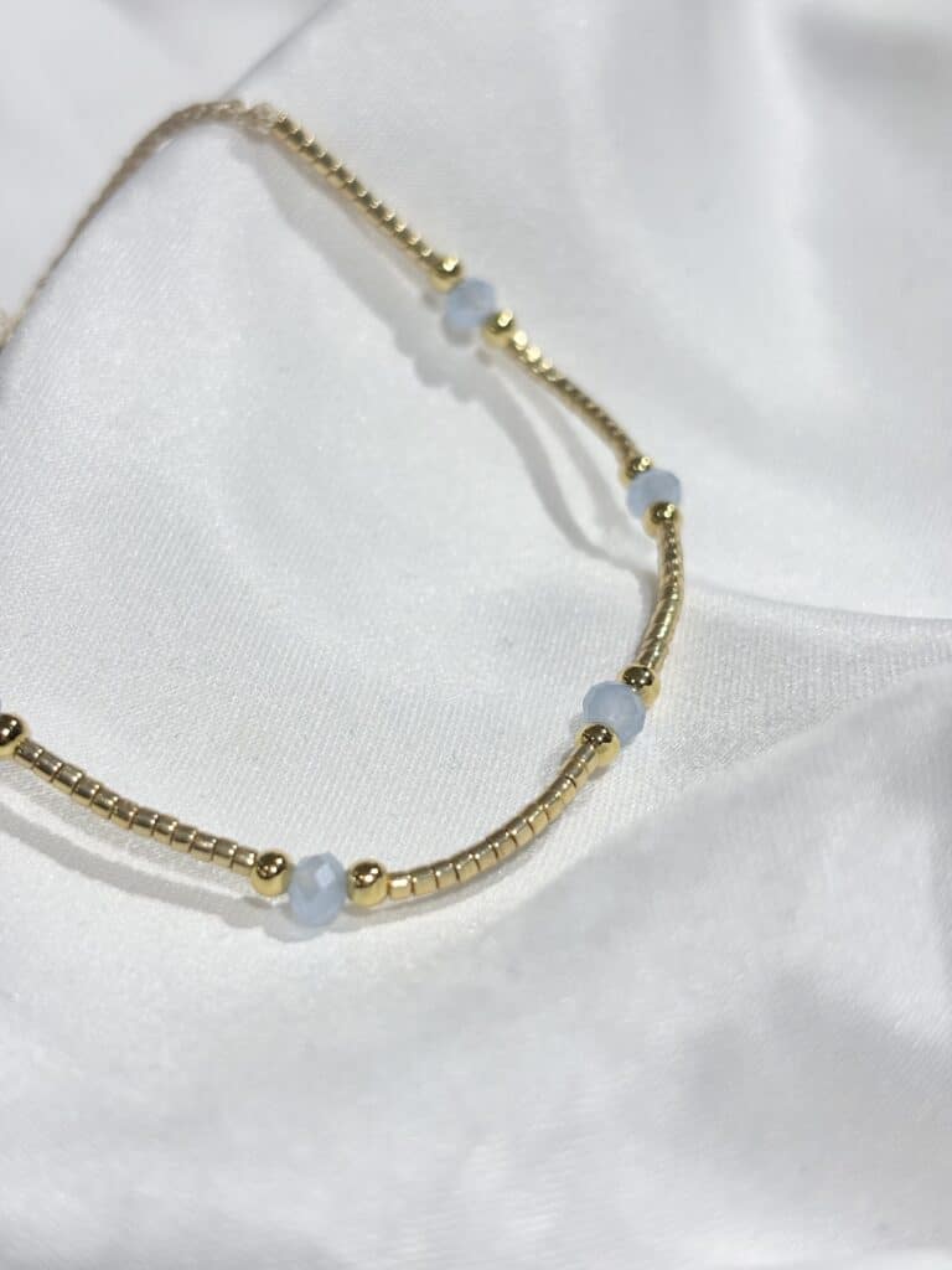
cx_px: 476
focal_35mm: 52
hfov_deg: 28.0
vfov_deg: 36.8
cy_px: 635
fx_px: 1907
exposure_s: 1/324
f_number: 1.6
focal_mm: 5.96
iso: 32
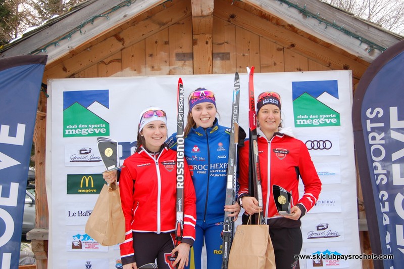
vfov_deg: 29.8
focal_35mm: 45
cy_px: 134
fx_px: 505
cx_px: 202
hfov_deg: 43.6
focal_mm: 30
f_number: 5.6
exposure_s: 1/125
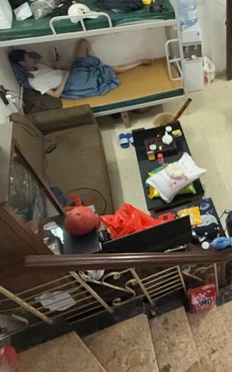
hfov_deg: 34.8
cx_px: 245
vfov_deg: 59.2
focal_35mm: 32
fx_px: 324
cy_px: 150
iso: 800
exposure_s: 1/50
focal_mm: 2.22
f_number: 2.2
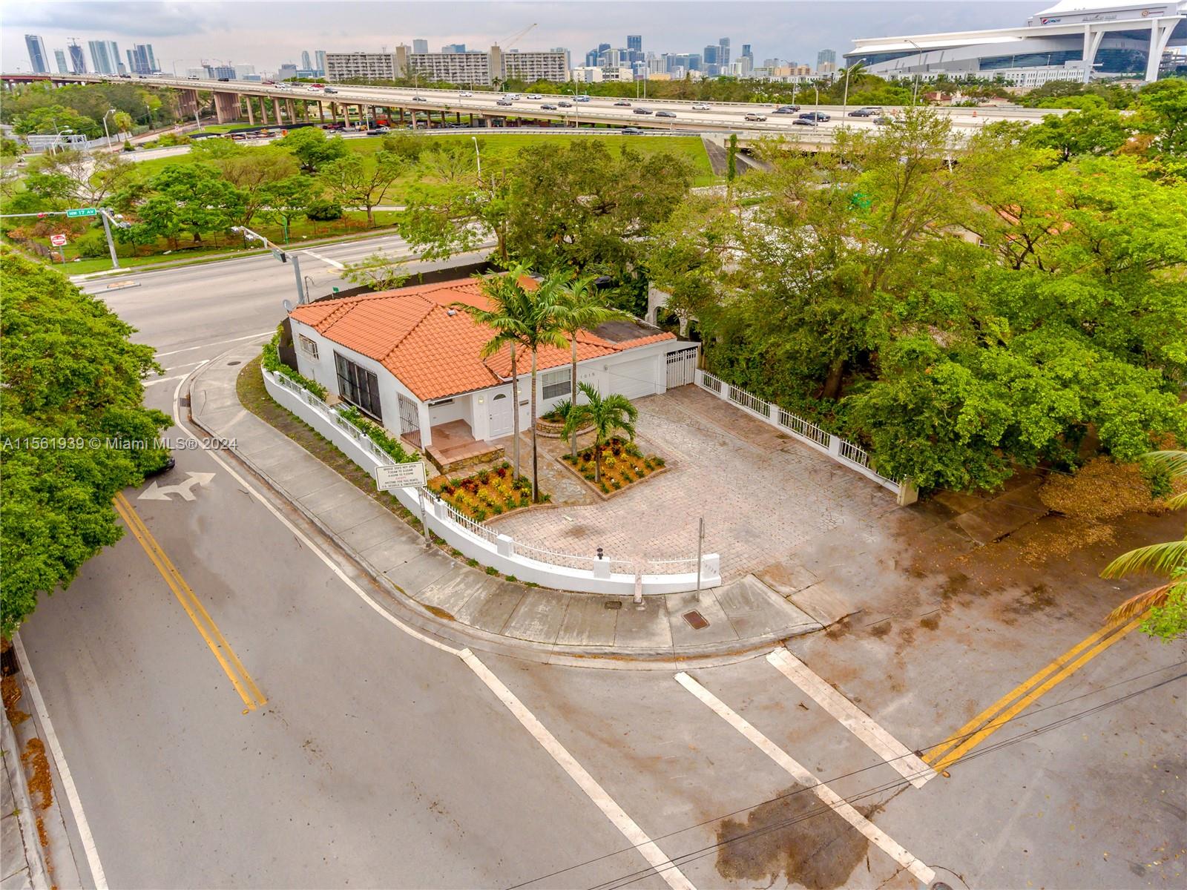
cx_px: 594
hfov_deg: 81.7
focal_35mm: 20
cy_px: 445
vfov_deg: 66.0
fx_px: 686
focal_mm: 3.61
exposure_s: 1/700
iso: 100
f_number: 2.8
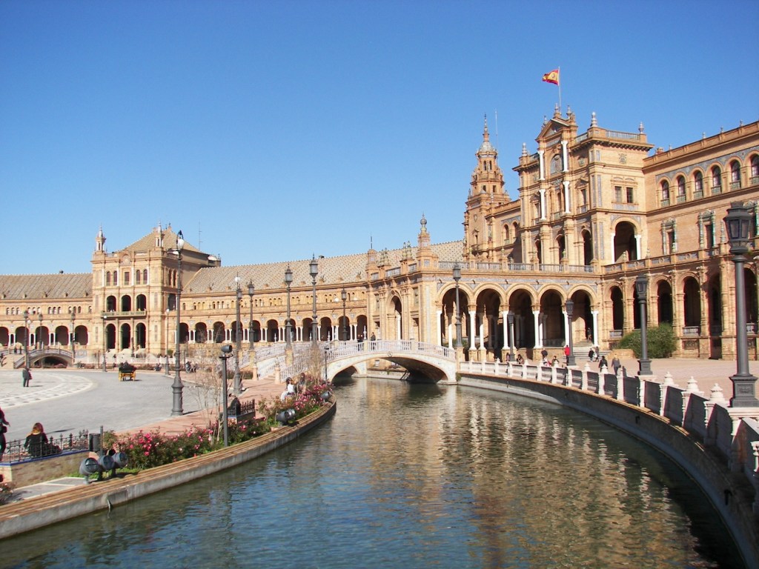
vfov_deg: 39.7
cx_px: 380
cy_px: 284
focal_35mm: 36
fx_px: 789
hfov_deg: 51.4
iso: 50
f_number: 4
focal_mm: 6
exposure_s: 1/640
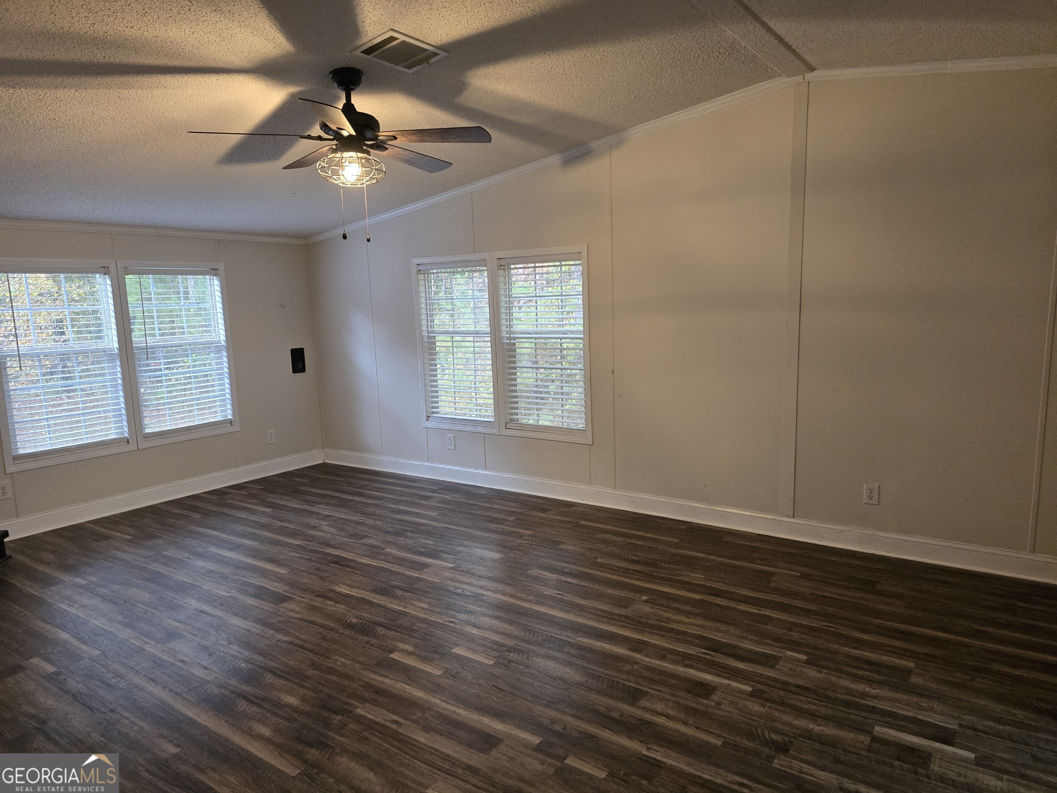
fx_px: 702
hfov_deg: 73.9
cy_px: 396
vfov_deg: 58.9
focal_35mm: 23
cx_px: 528
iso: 500
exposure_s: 1/120
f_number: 1.7
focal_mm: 6.3
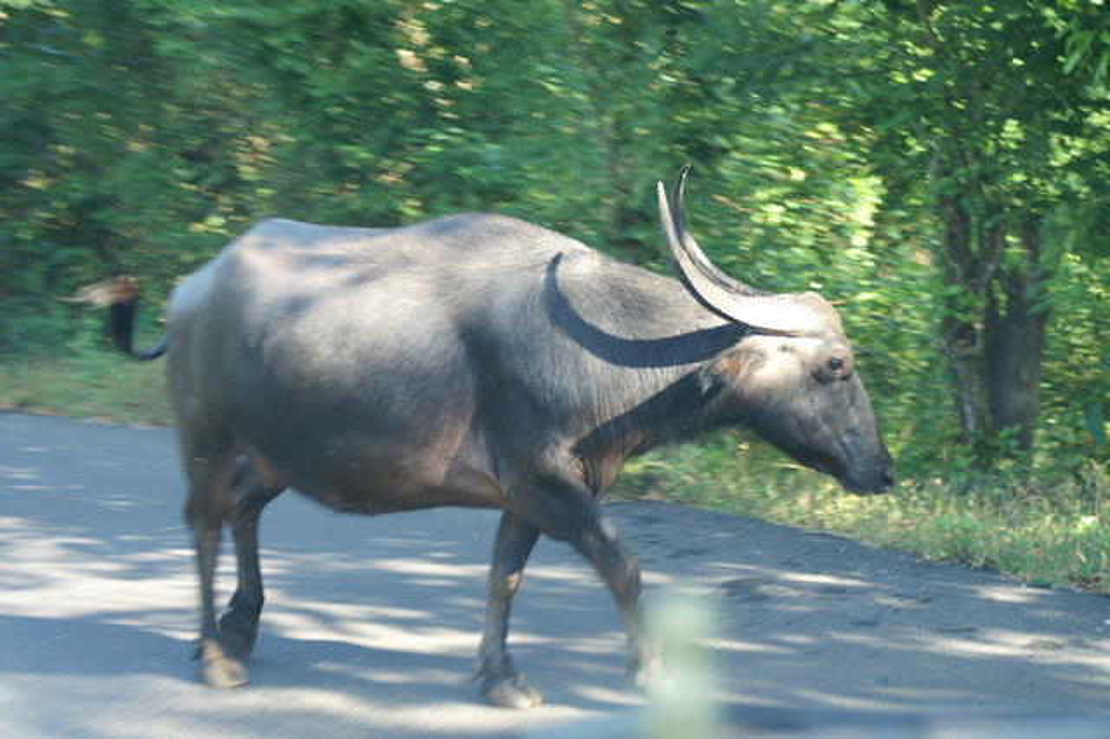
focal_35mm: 75
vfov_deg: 18.2
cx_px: 555
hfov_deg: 27.0
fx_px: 2311
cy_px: 370
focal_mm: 50
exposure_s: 1/50
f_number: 4.5
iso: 100
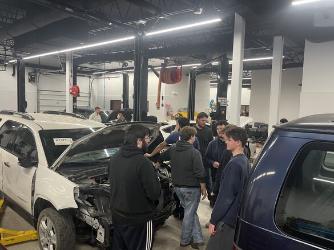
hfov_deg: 67.3
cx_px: 167
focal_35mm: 26
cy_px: 125
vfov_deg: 53.1
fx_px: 251
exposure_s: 1/60
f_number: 1.6
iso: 80
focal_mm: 5.1
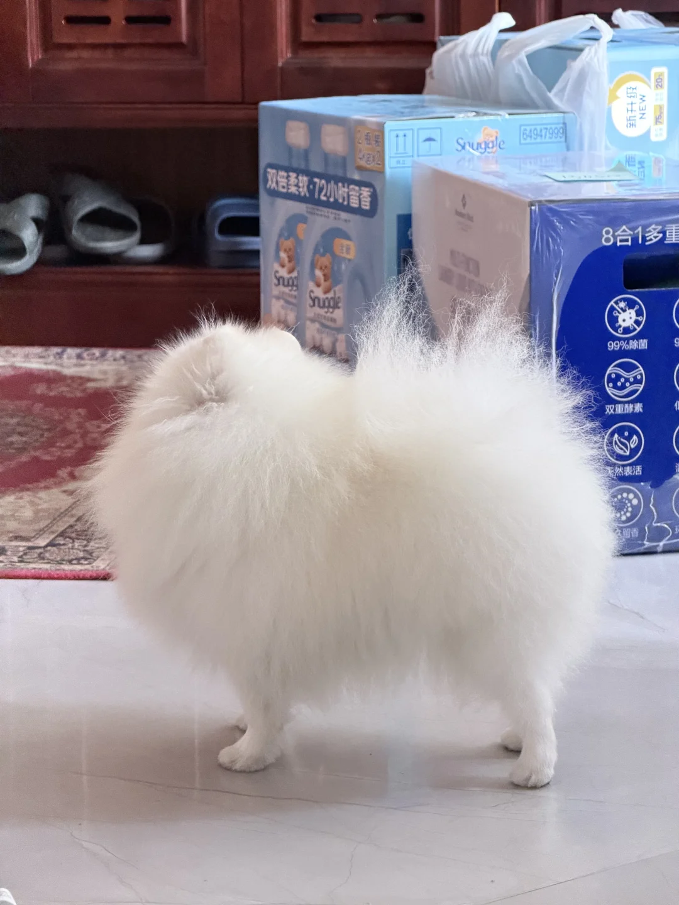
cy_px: 452
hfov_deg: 14.8
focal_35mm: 100
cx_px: 340
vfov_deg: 19.6
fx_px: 2615
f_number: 2.8
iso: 640
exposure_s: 1/46
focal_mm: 16.89
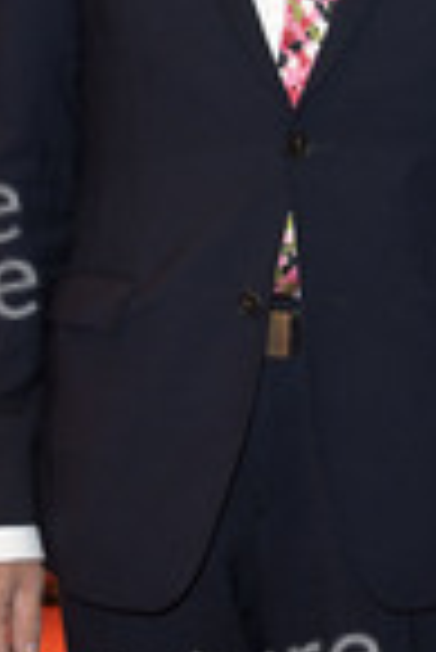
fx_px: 3896
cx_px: 297
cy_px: 67
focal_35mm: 215
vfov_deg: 9.5
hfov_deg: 6.4
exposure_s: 1/250
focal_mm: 78
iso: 800
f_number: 5
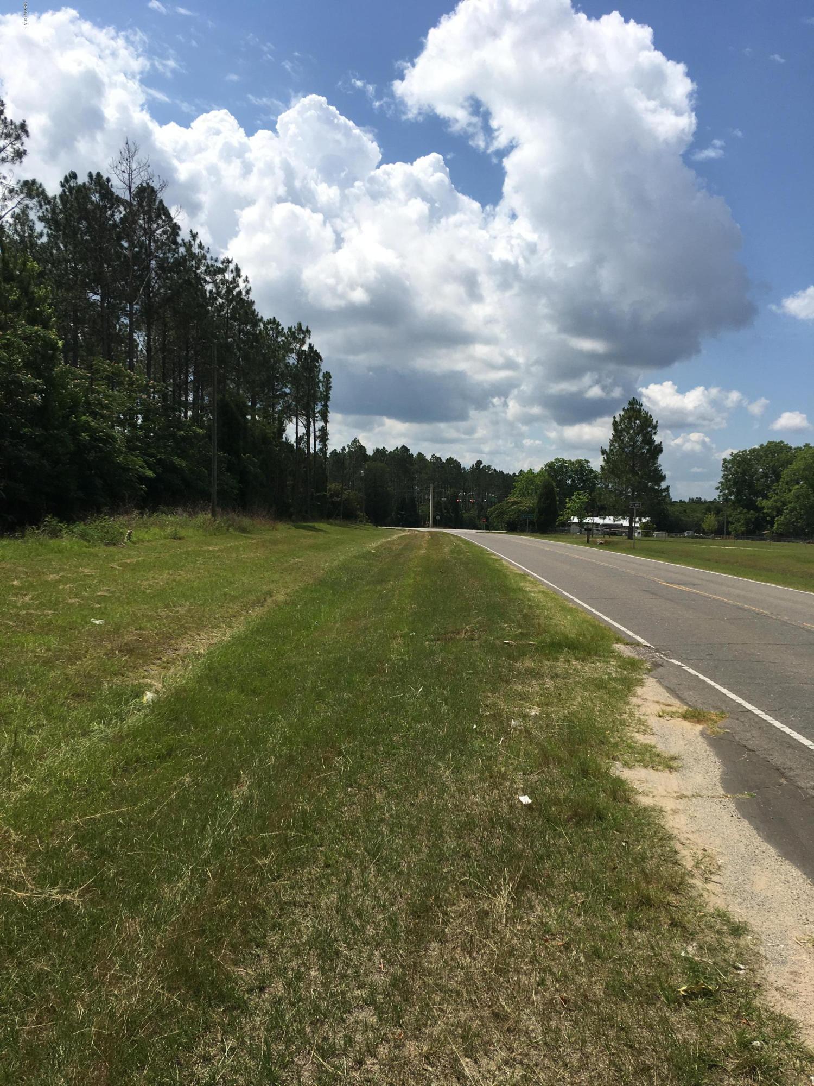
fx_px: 909
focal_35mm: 29
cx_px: 407
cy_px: 543
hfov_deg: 48.2
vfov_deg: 61.7
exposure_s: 1/3205
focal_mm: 4.15
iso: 25
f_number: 2.2
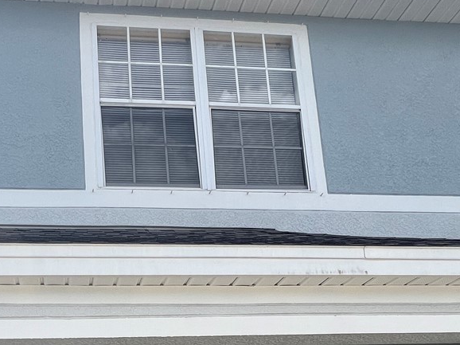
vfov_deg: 33.7
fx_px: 478
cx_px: 105
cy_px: 393
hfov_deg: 49.0
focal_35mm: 36
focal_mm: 1.57
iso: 32
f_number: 1.8
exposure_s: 1/927
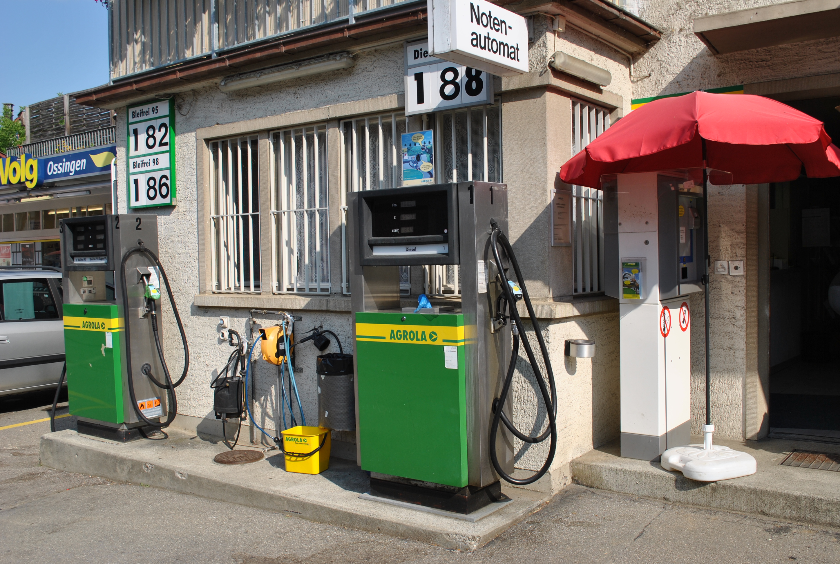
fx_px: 842
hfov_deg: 53.0
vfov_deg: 37.0
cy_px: 282
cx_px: 420
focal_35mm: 36
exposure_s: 1/320
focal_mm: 24
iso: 100
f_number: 9
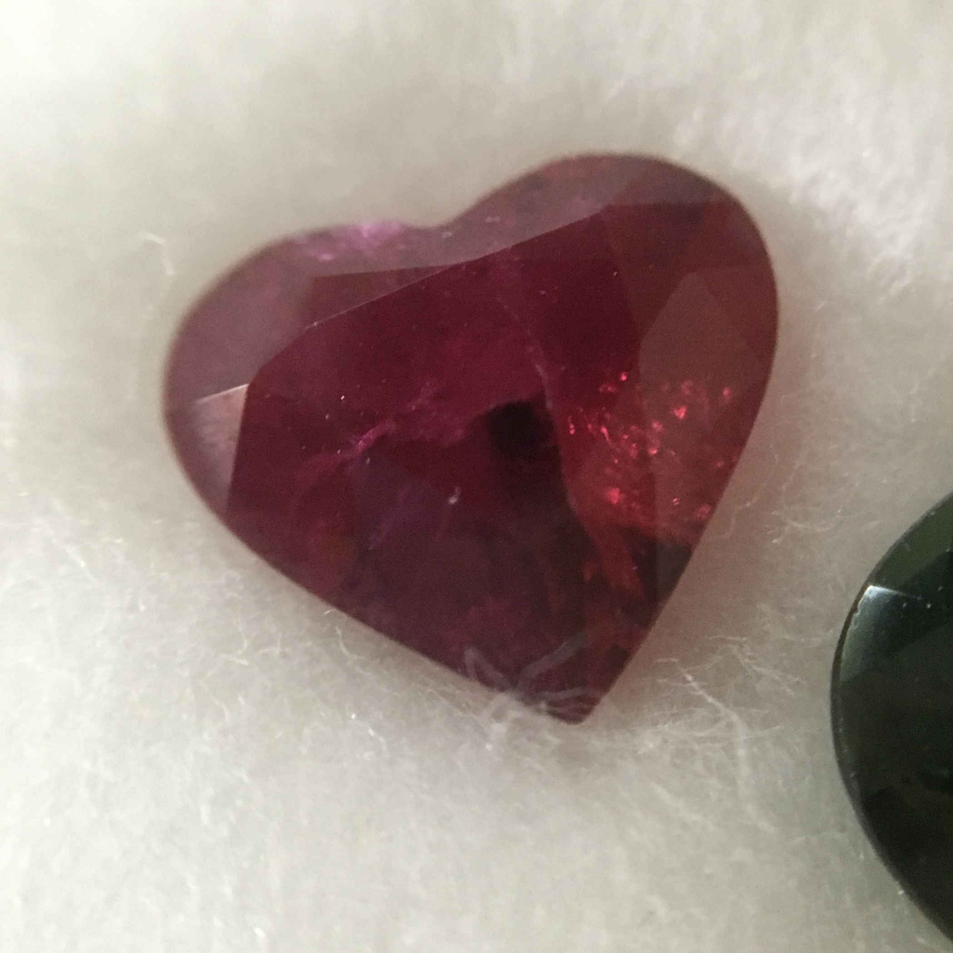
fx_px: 1090
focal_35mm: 35
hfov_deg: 47.2
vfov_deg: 47.1
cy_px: 428
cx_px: 474
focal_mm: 4.15
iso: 200
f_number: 2.2
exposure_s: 1/20
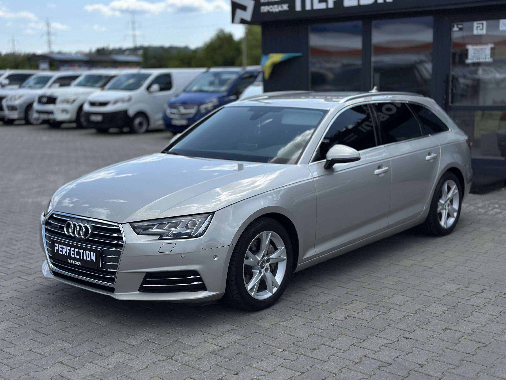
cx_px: 253
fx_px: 702
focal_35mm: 48
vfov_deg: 30.3
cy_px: 190
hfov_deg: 39.7
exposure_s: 1/5556
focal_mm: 6.86
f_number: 1.78
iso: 80
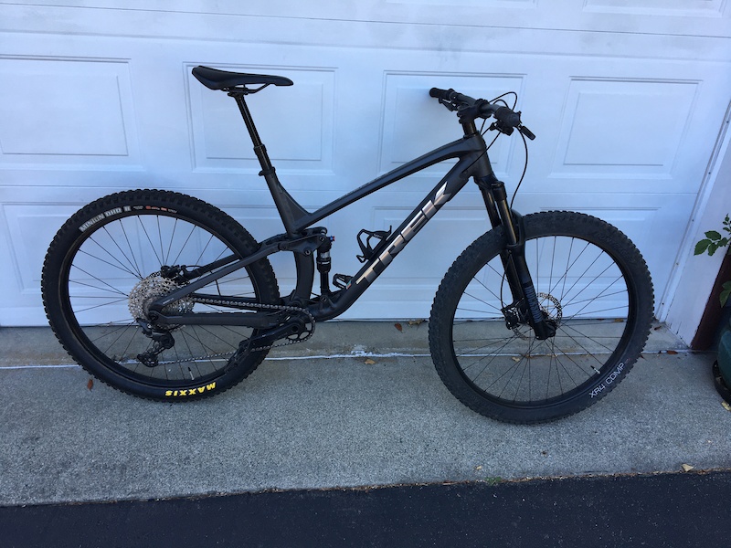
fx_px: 612
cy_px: 274
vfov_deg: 48.2
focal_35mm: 29
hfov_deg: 61.7
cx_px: 366
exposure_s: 1/120
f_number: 2.2
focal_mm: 4.15
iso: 32
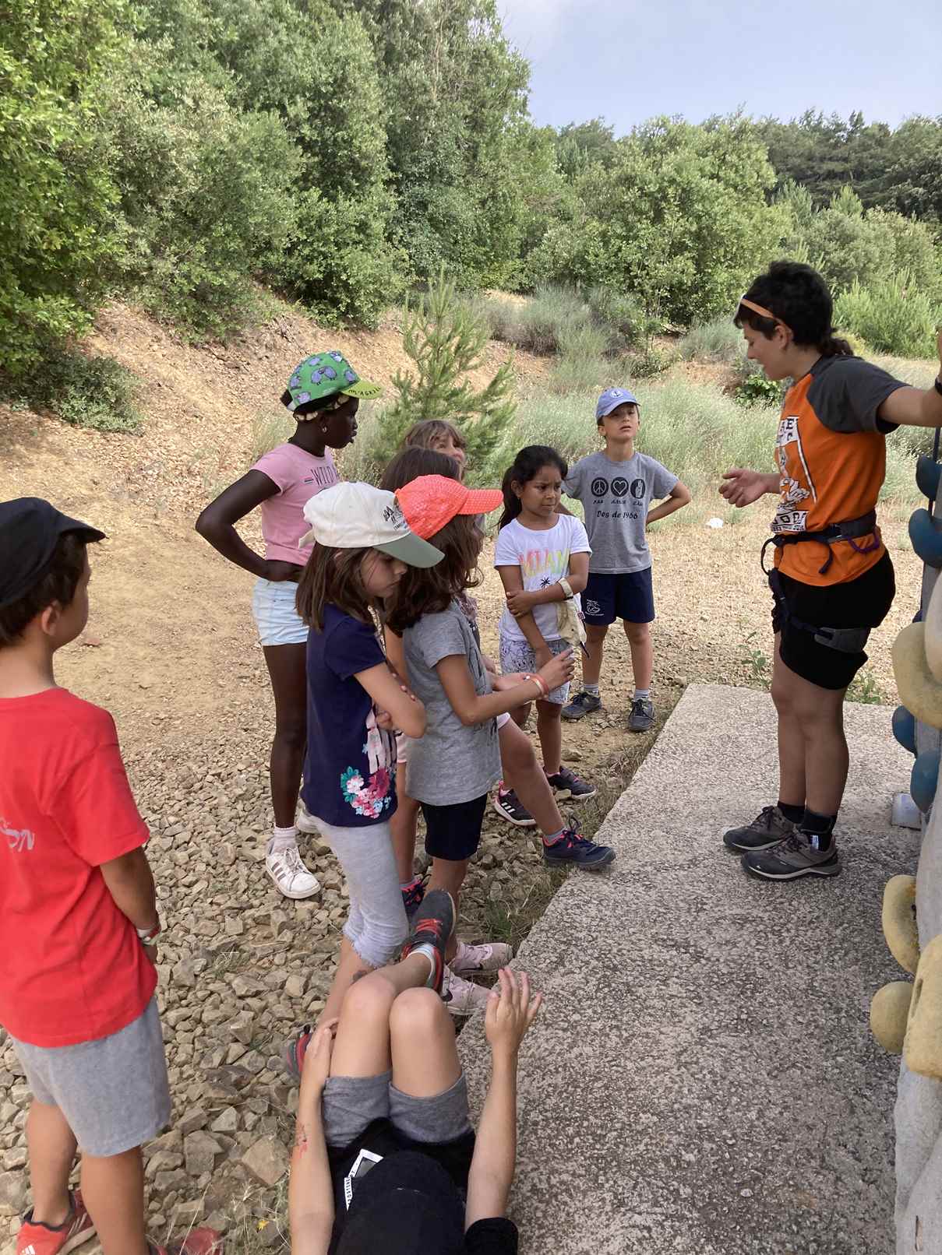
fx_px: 1016
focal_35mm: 28
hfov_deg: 49.7
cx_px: 471
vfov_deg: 63.4
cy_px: 628
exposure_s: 1/1000
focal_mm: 3.99
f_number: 1.8
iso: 40
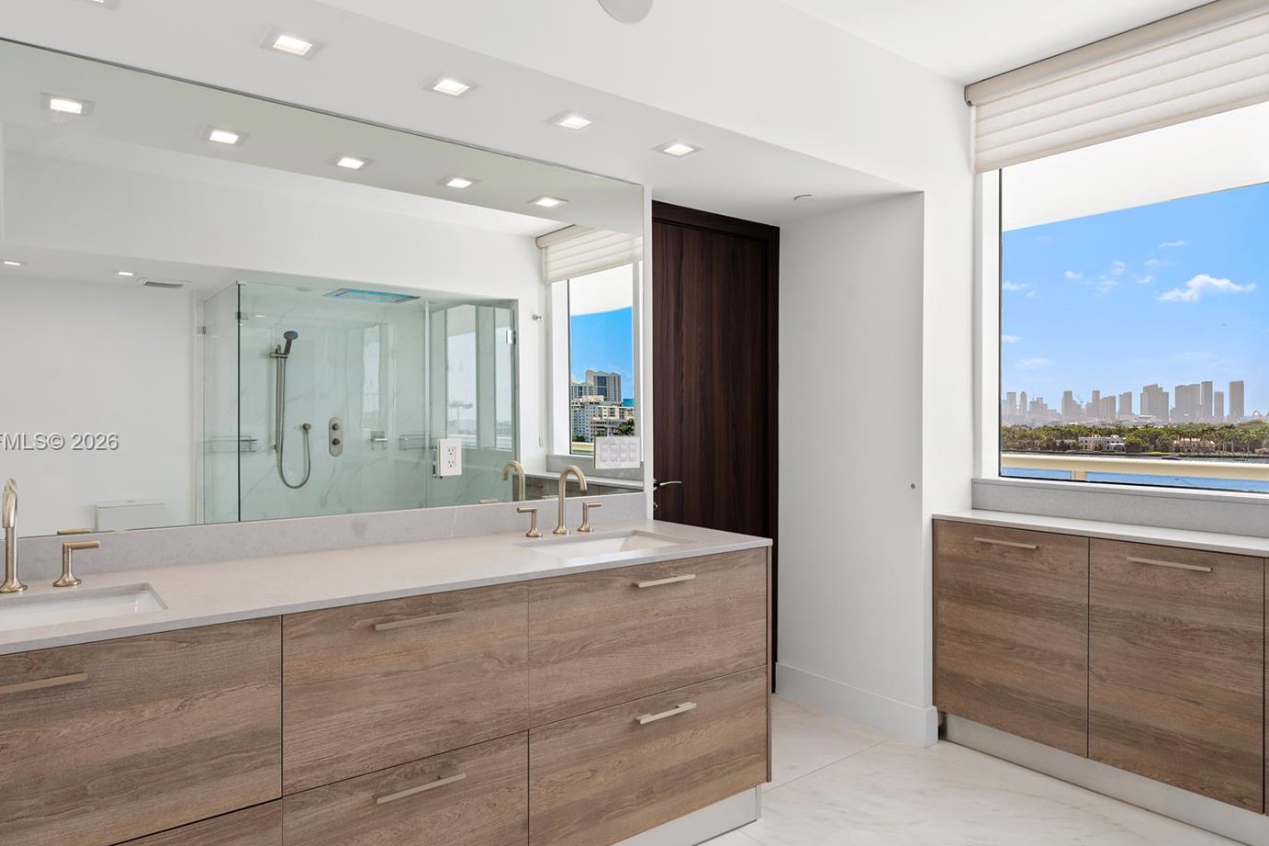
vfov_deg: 57.2
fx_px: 775
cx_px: 567
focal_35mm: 22
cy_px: 443
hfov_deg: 78.3
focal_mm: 19
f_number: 8
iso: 320
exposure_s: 1/80
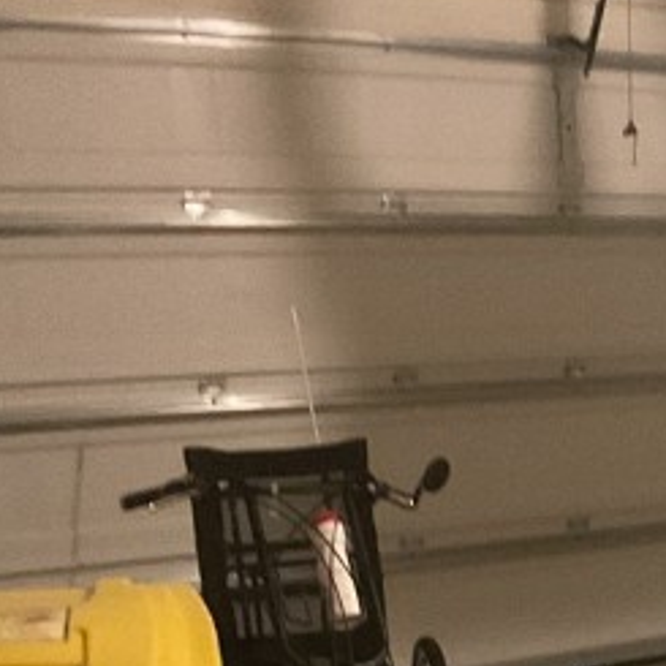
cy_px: 682
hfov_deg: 15.4
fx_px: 2329
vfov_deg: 15.9
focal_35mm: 107
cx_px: 897
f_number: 1.8
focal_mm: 3
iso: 500
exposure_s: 1/24
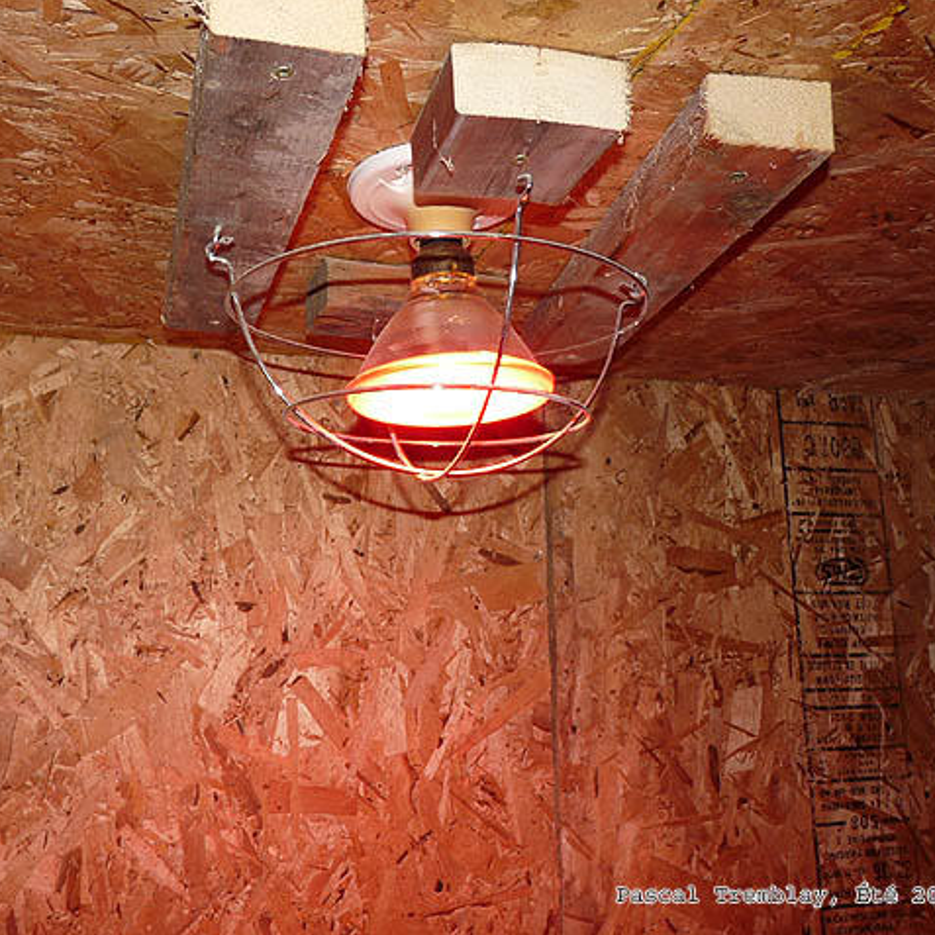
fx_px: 978
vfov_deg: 51.1
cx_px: 376
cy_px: 468
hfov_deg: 50.8
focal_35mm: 32
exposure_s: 1/30
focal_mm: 4.8
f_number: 2.8
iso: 100
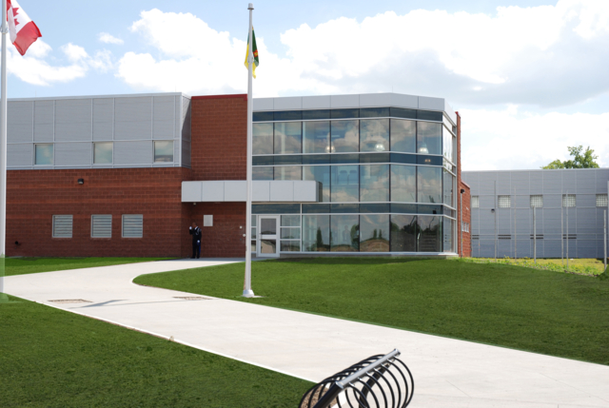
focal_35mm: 57
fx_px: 966
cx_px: 304
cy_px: 204
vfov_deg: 23.9
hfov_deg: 35.0
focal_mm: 38
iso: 100
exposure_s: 1/200
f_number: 7.1
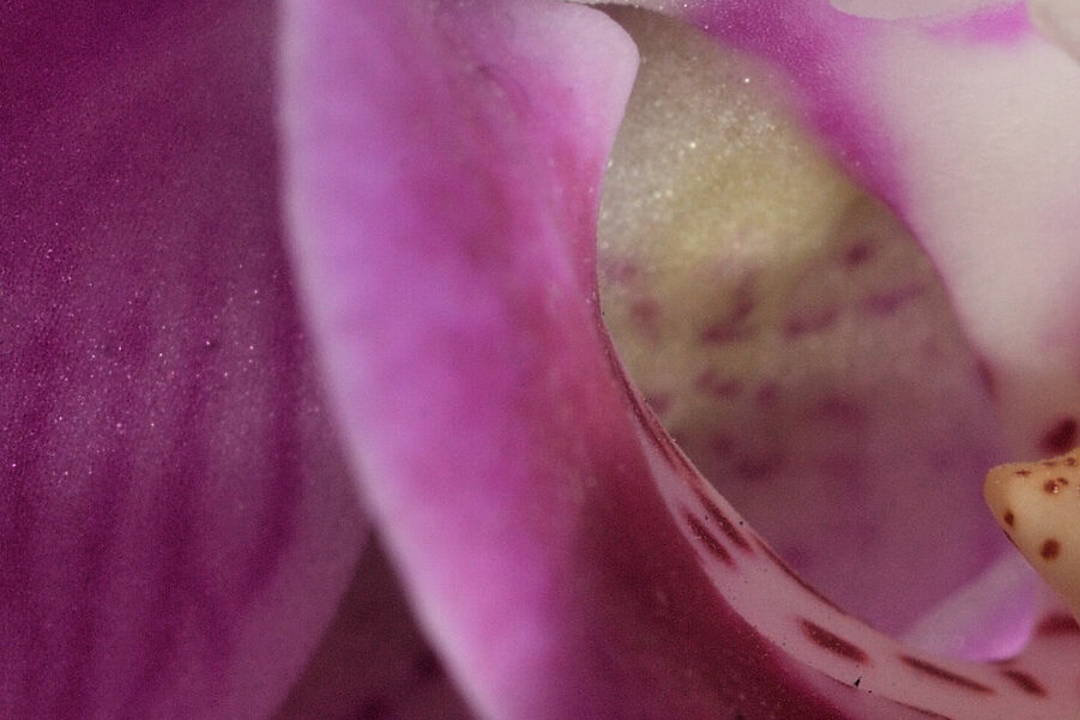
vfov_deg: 3.4
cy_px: 184
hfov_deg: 5.1
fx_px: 12001
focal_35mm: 400
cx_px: 1208
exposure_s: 1/100
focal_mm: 100
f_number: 4
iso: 100
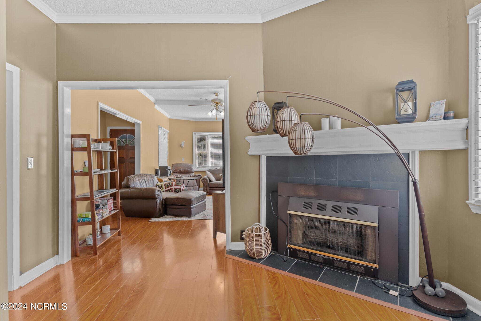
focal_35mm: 17
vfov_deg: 70.4
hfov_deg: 93.3
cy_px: 160
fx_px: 227
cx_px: 240
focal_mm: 17
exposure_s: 2.5
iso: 100
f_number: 8
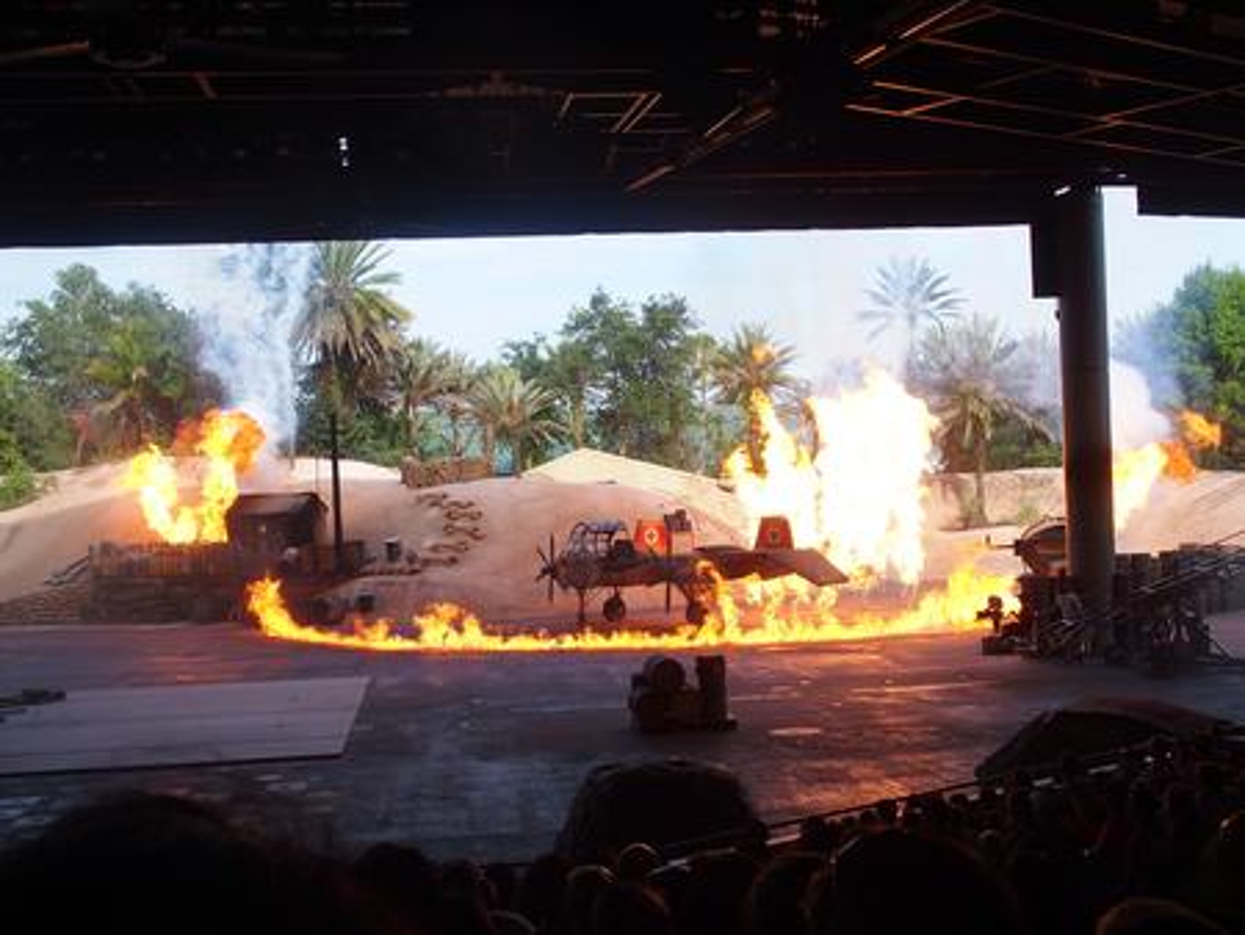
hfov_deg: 44.8
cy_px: 468
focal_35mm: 42
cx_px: 622
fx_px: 1511
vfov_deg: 34.4
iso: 100
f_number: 3.5
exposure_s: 1/400
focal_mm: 9
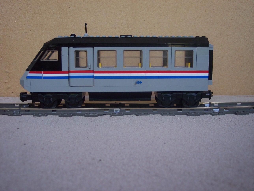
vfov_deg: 37.7
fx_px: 279
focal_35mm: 38
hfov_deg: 49.0
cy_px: 96
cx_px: 127
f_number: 2.8
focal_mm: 8
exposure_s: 1/60
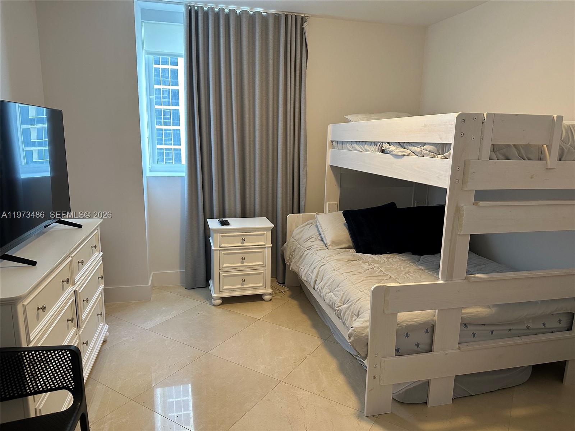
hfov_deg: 71.6
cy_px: 216
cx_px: 288
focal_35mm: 24
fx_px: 399
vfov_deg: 56.8
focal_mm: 6.86
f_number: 1.78
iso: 250
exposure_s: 1/90
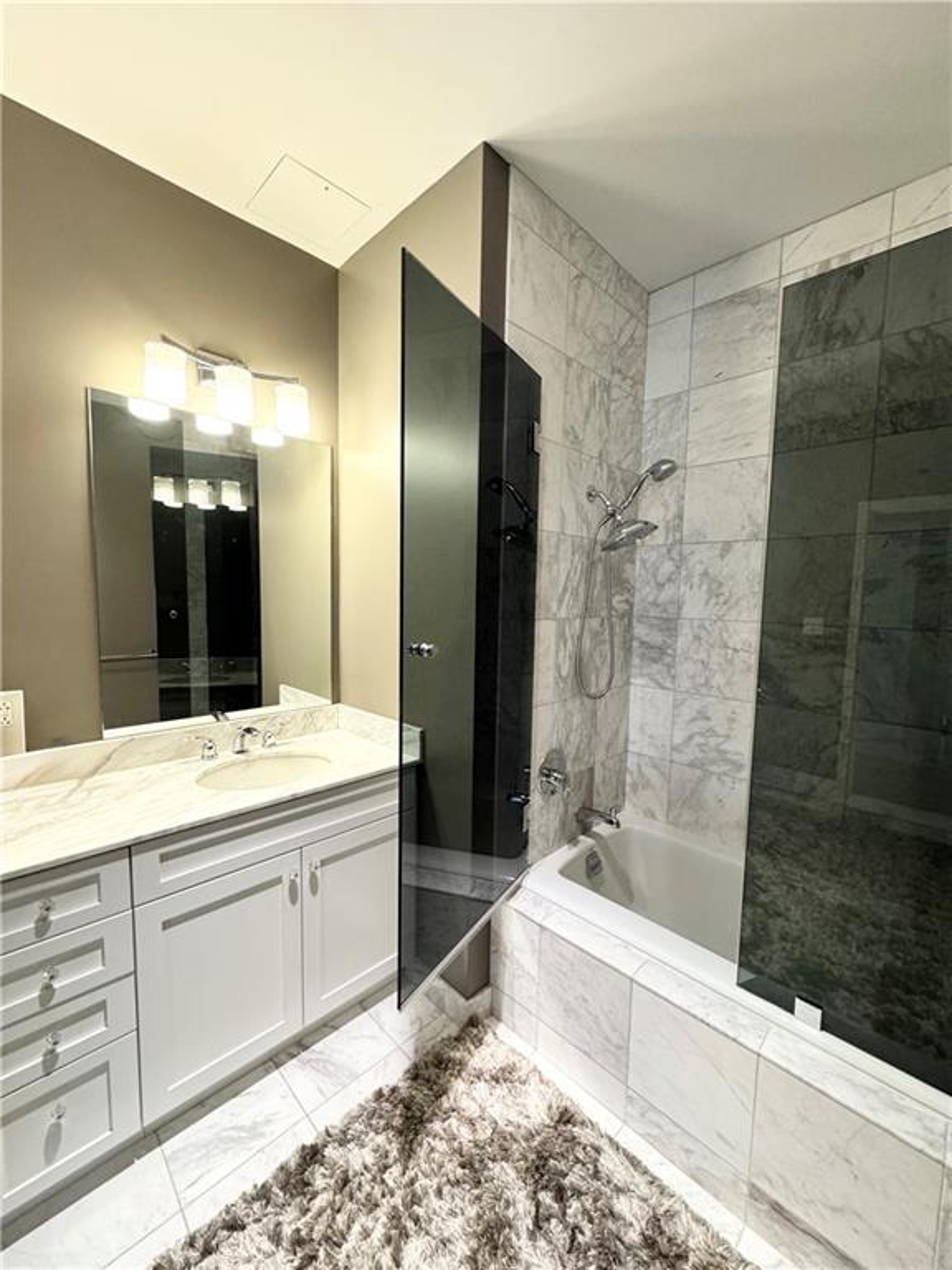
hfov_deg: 85.7
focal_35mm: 14
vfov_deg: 102.1
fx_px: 513
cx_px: 476
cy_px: 635
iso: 250
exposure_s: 1/60
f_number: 2.2
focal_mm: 2.22
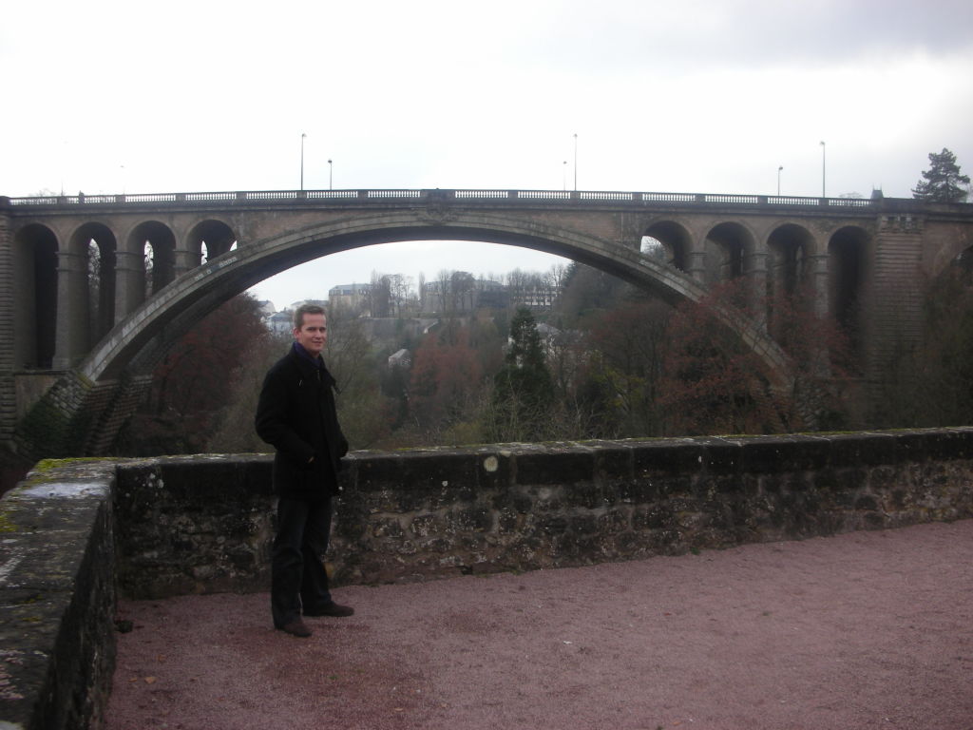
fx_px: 984
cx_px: 486
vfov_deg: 40.7
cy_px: 365
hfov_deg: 52.6
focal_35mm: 35
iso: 50
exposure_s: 1/167
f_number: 3
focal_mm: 5.8
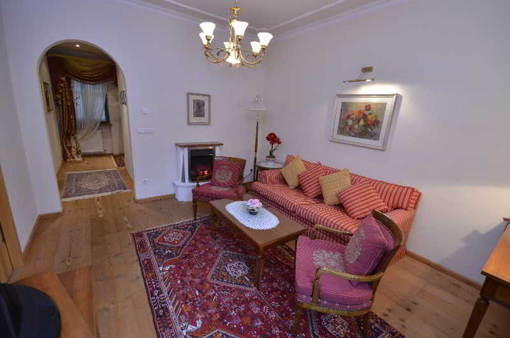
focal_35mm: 15
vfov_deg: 77.1
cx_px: 255
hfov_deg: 100.5
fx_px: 212
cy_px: 169
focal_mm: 10
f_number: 9
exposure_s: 1/10
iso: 800
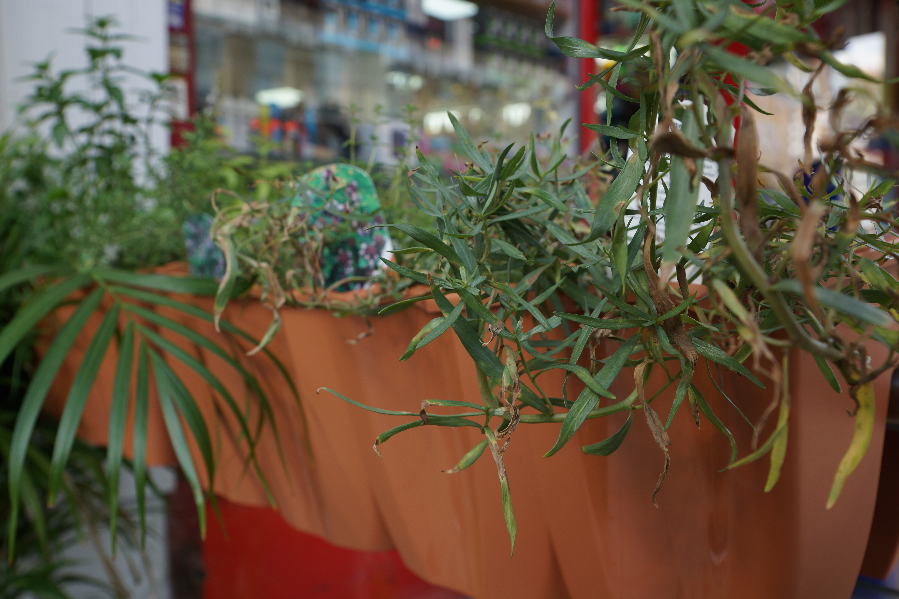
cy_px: 300
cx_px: 450
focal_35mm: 33
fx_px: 824
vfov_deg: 40.0
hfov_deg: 57.2
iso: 100
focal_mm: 22
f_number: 5
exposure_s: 1/100
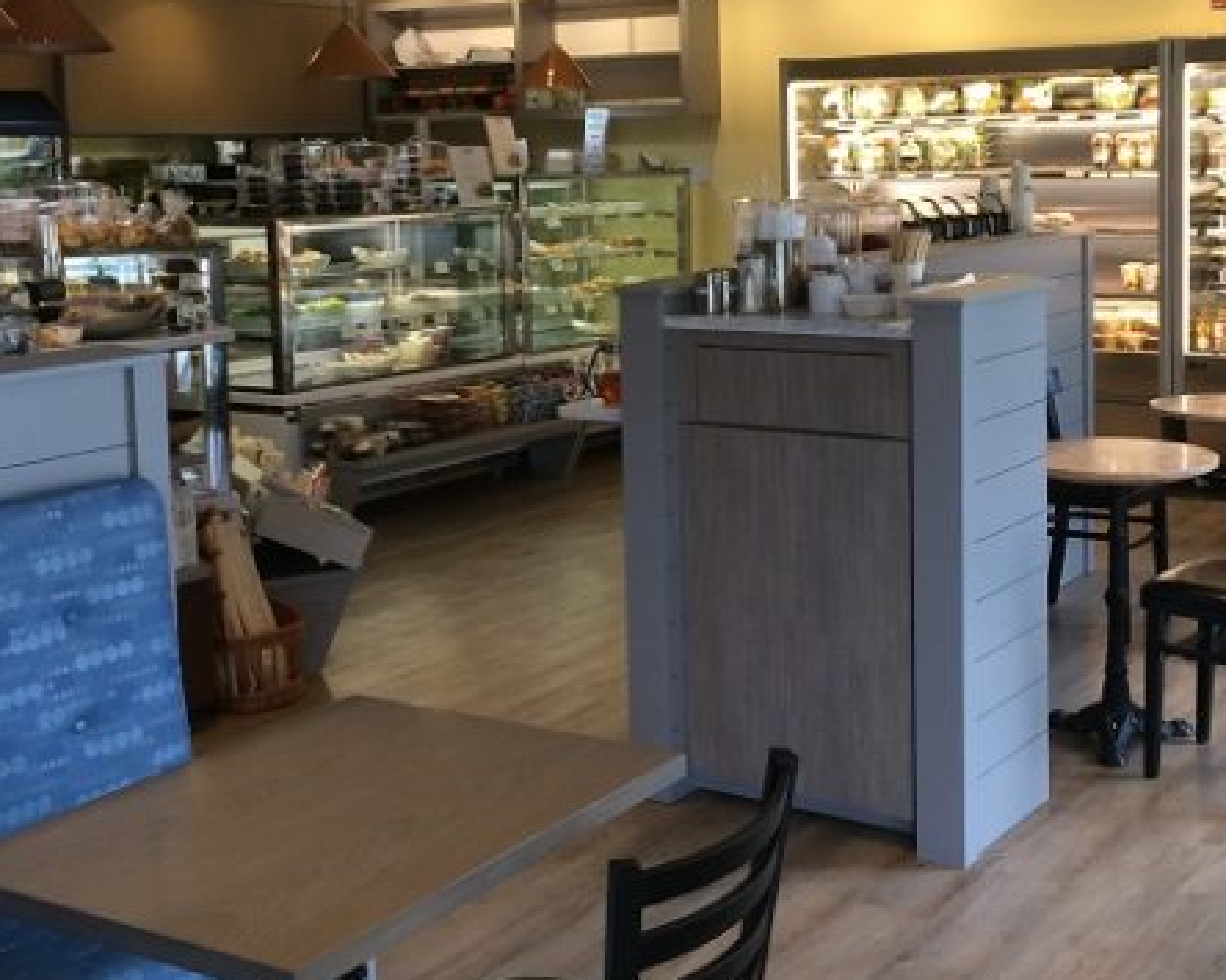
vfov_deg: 30.6
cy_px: 334
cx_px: 721
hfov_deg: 37.9
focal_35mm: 49
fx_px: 1778
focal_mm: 4.15
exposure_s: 1/40
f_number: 2.2
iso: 40
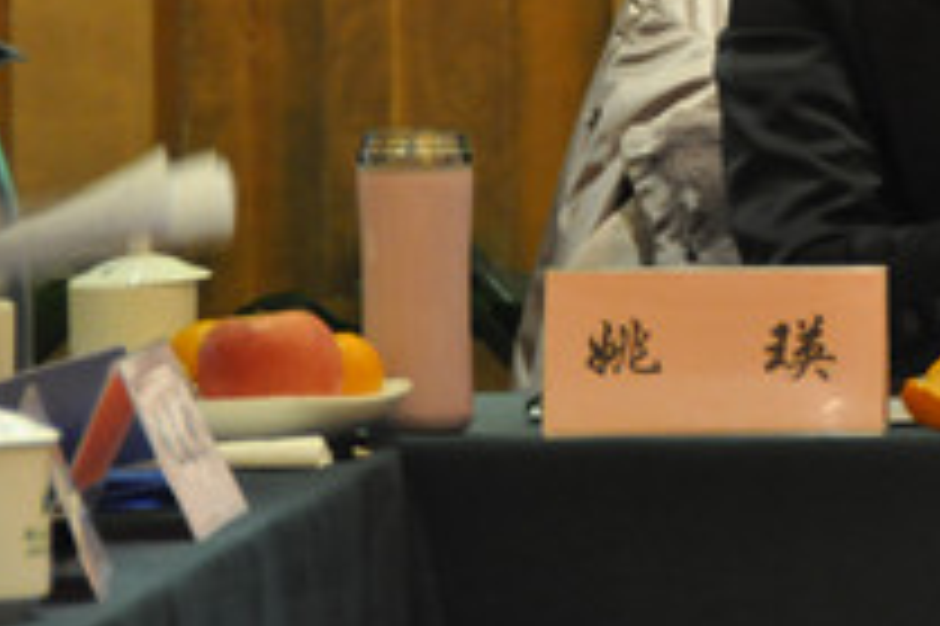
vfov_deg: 2.4
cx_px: 1007
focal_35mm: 581
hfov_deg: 3.5
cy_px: -158
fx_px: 15170
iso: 1600
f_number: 5.6
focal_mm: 135
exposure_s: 1/25
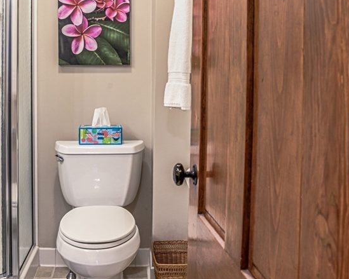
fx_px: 434
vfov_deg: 35.4
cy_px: 96
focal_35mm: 42
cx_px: 90
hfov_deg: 42.6
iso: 200
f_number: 8
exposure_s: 1
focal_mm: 24
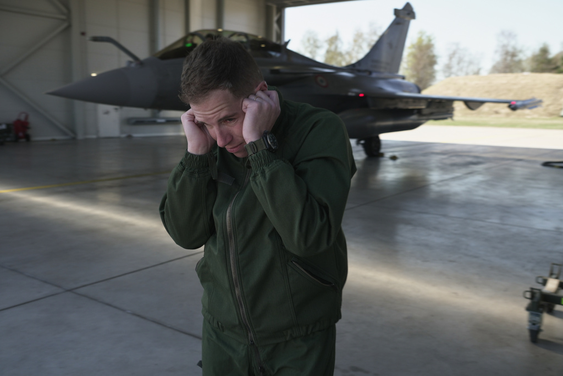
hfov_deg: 57.2
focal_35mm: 33
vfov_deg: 40.0
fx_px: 516
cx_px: 282
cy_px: 188
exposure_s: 1/50
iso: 125
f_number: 6.3
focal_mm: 33
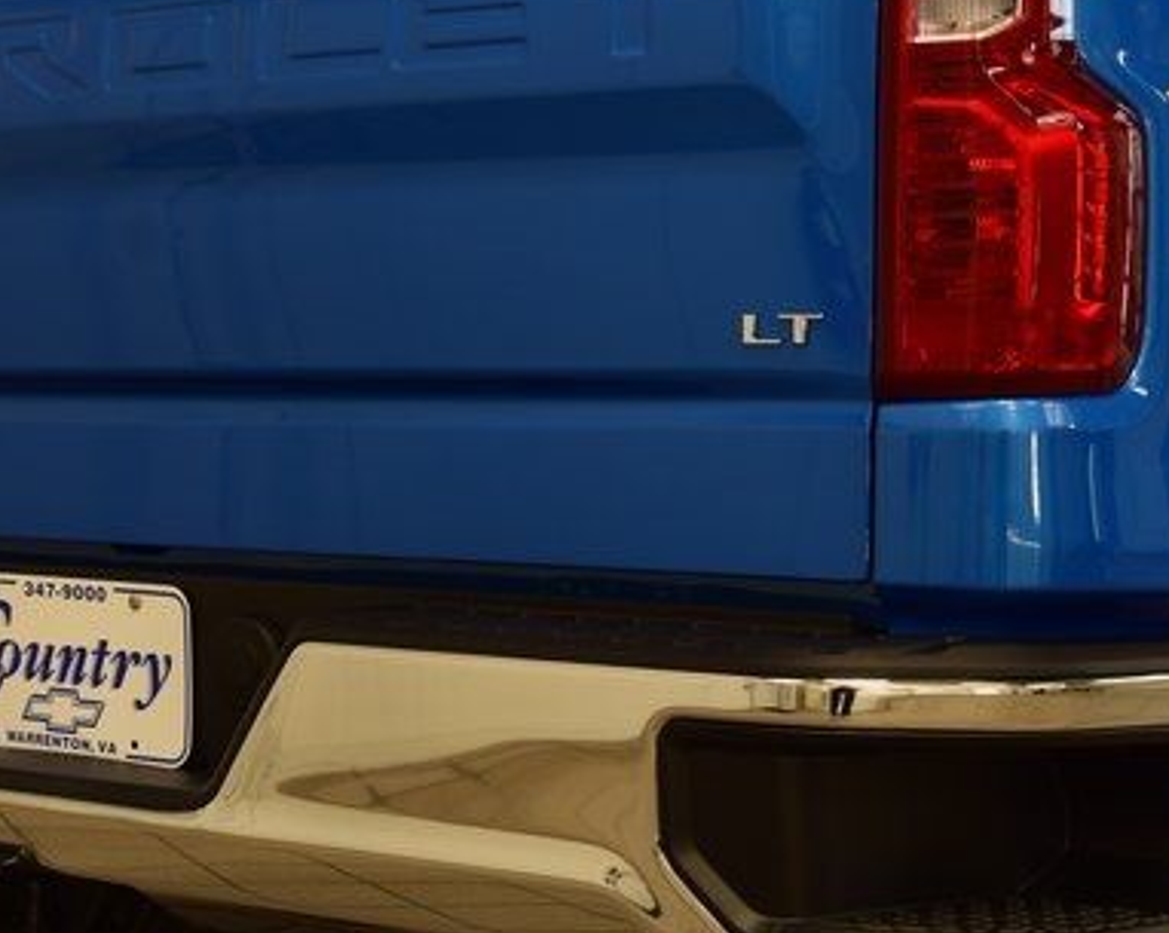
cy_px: 512
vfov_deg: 18.0
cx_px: 379
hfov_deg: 22.4
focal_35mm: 85
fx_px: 2939
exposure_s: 1/15
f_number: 6.3
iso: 400
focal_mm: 36
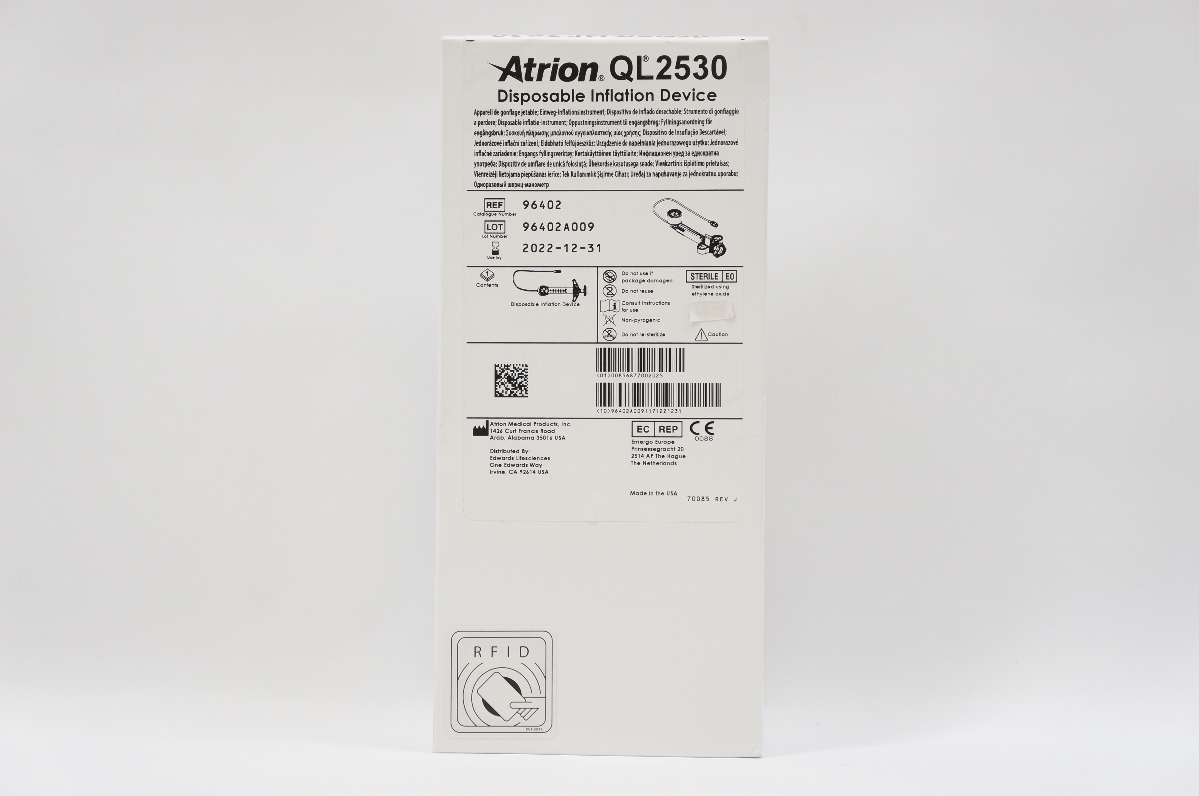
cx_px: 600
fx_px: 1946
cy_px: 398
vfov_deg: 23.1
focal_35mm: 58
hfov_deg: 34.2
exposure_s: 1/80
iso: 400
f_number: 5.6
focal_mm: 39
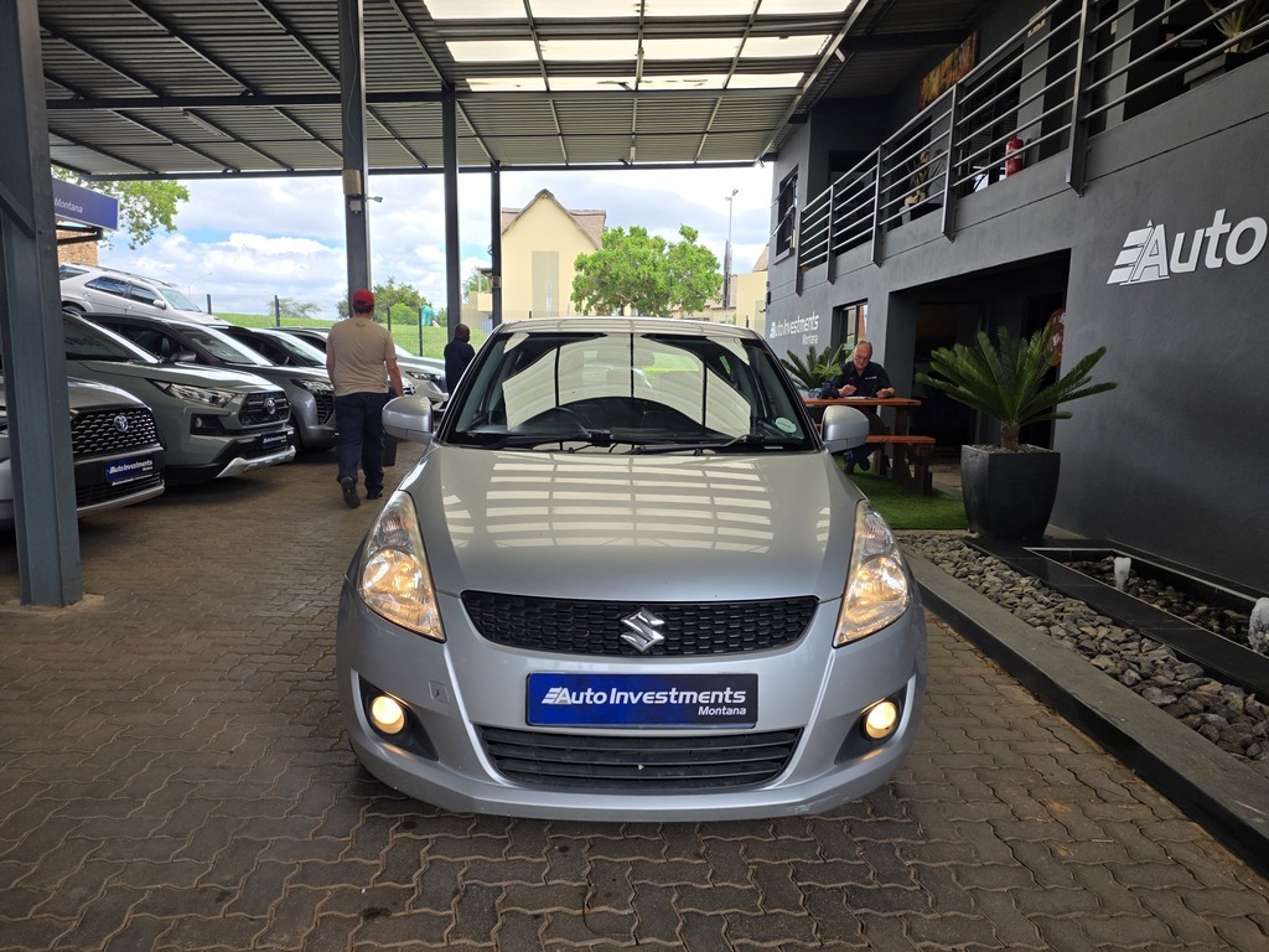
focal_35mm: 23
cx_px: 634
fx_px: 843
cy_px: 476
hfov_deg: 73.9
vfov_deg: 58.9
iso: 80
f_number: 1.7
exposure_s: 1/2271
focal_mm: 6.25
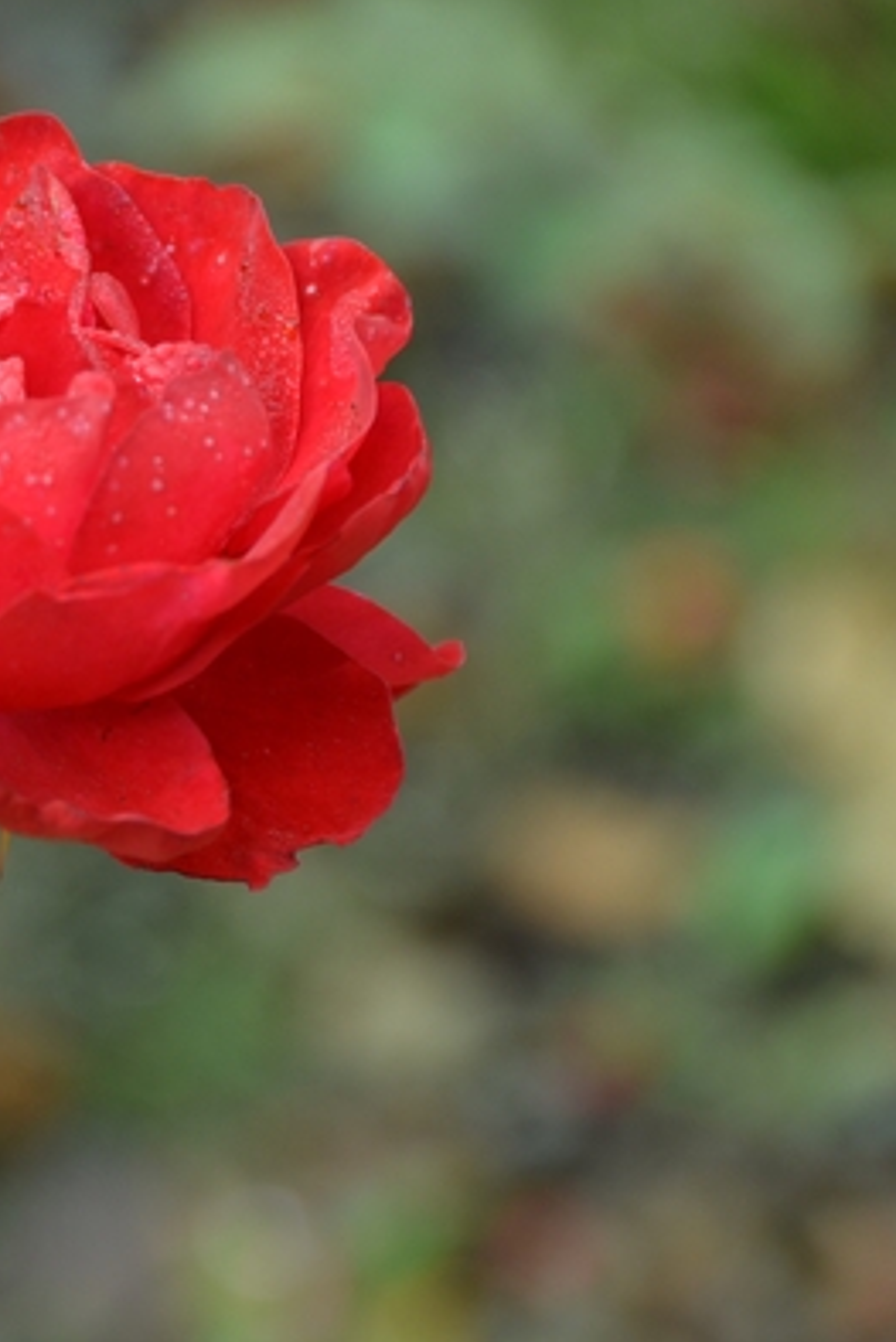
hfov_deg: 4.6
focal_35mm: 296
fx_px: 11040
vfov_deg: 7.0
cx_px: 31
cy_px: 669
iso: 400
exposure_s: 1/125
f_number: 8
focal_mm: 130
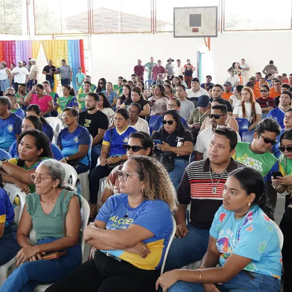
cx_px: 160
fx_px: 468
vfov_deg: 34.7
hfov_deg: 34.6
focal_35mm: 49
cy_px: 146
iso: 1250
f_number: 4.5
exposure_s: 1/200
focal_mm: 24
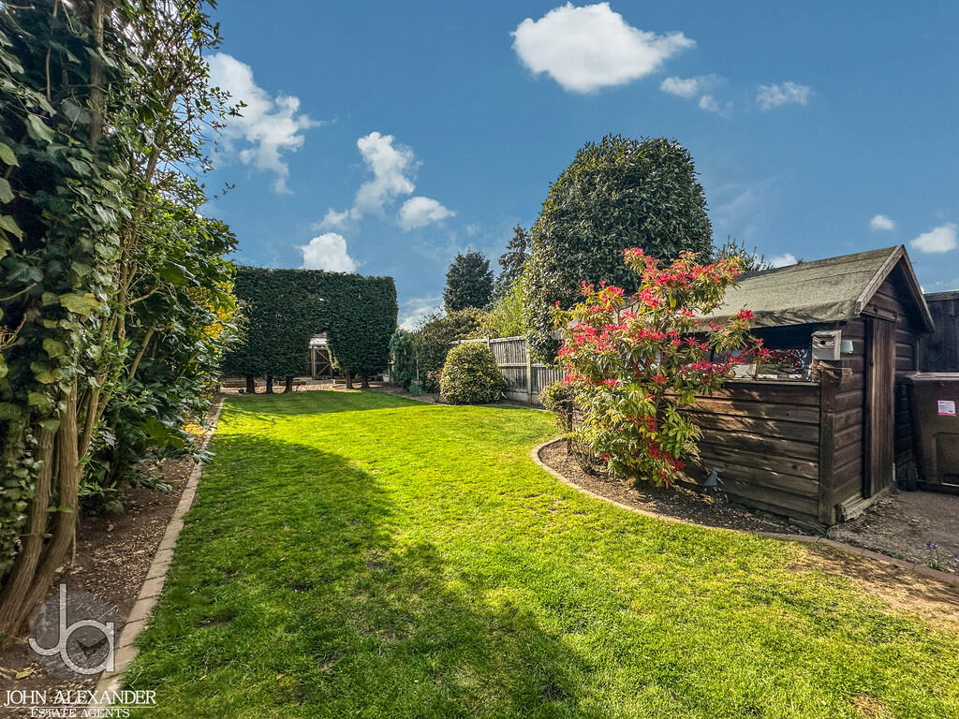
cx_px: 480
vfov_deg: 85.7
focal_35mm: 14
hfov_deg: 102.1
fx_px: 388
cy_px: 360
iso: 50
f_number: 2.2
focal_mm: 2.22
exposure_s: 1/2200
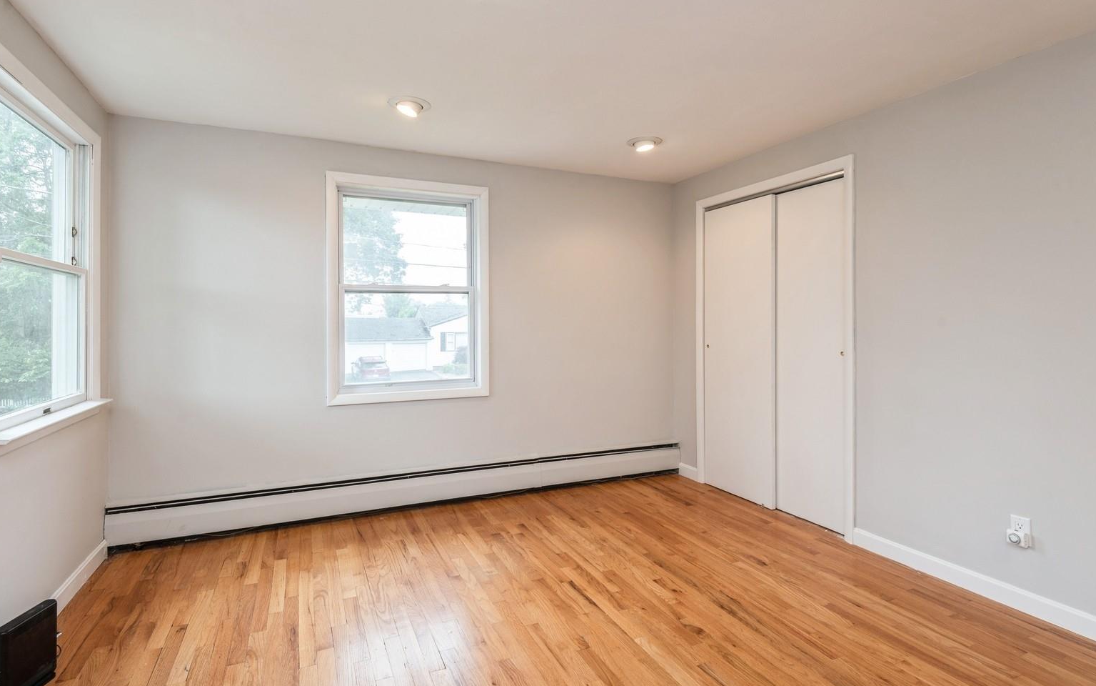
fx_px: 508
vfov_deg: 68.0
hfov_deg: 94.3
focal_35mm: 17
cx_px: 539
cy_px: 353
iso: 200
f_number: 9
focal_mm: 16
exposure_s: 1/6
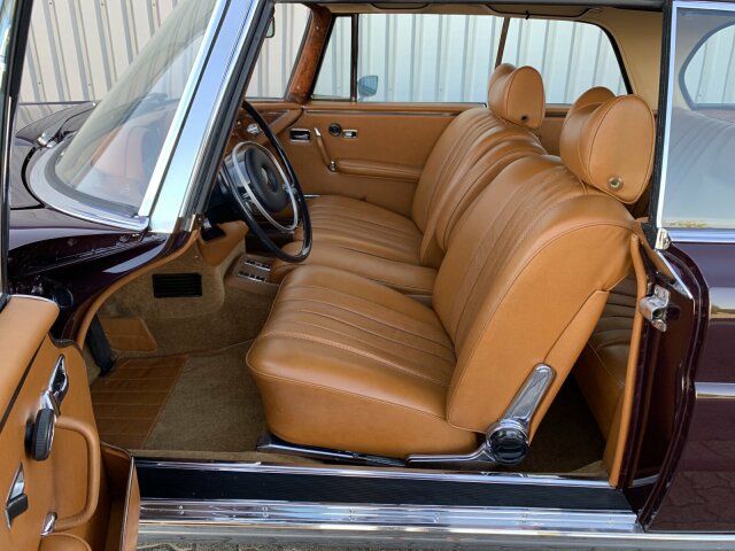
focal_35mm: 26
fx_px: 552
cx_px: 368
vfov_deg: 53.1
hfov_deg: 67.3
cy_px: 276
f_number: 1.8
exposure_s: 1/122
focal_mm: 4.25
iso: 32
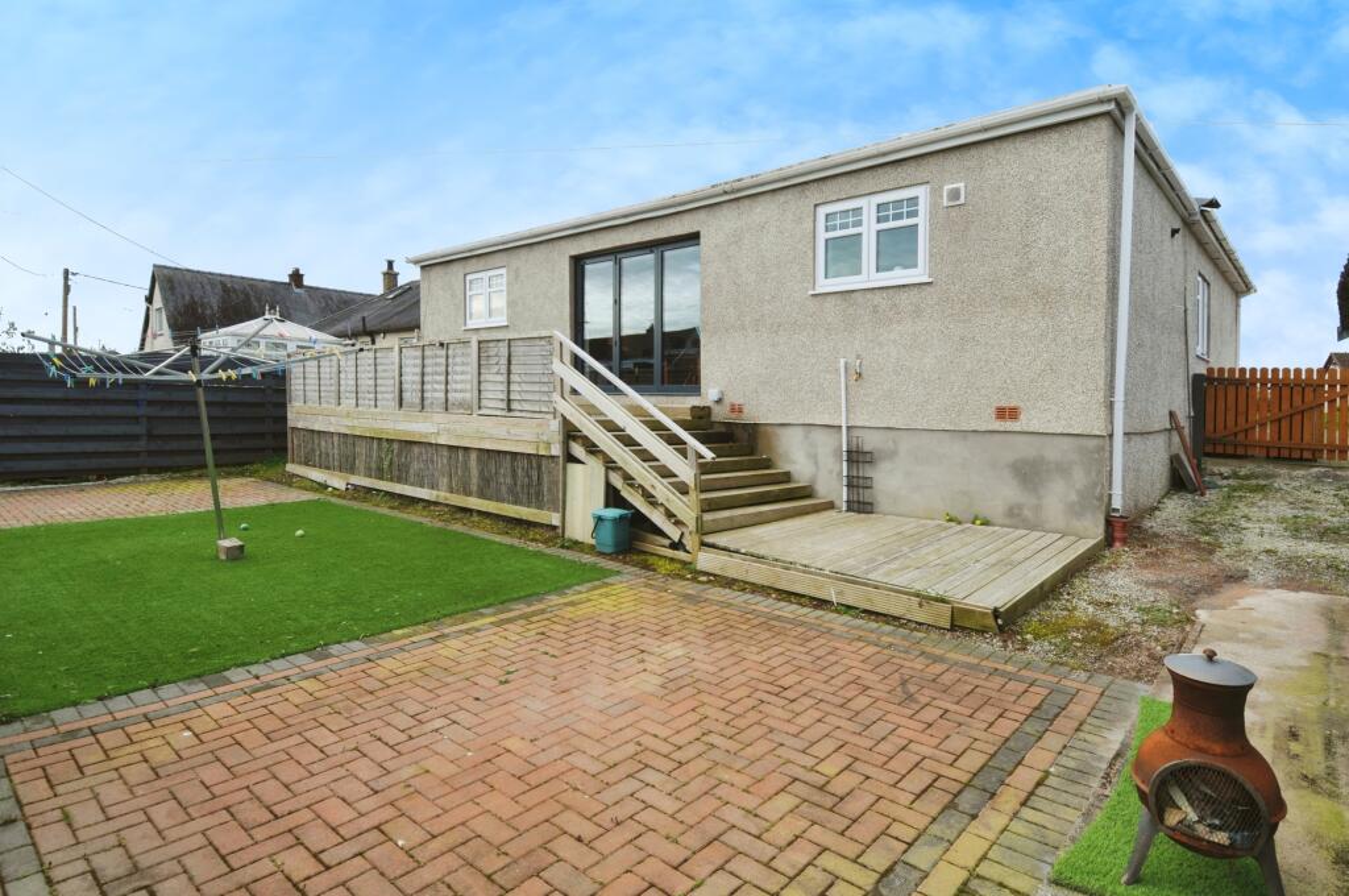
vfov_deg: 67.2
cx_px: 674
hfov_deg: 90.1
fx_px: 674
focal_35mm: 18
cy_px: 448
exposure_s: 1/320
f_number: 7.1
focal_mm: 12
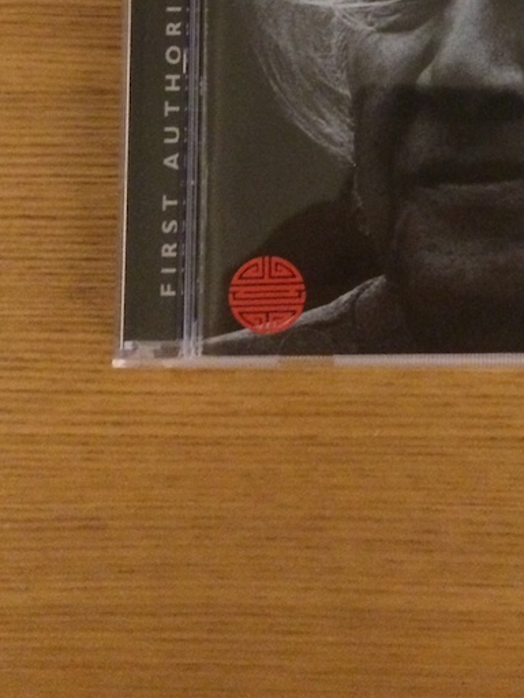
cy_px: 16
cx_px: 494
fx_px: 1211
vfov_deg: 30.2
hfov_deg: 23.6
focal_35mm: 60
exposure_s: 1/17
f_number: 2.2
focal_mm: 4.12
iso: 640
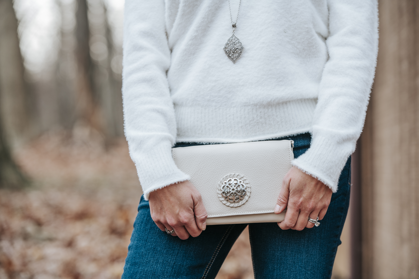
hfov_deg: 17.1
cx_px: 210
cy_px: 140
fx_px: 1397
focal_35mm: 120
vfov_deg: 11.4
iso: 250
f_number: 3.5
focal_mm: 120
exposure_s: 1/160
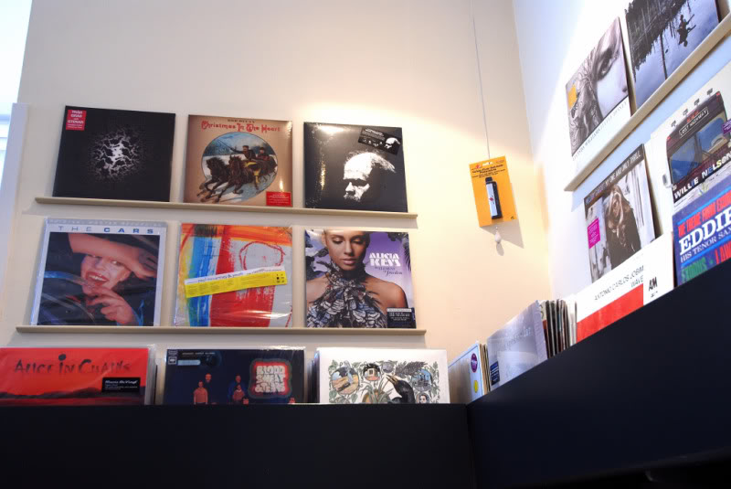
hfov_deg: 53.1
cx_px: 366
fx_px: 732
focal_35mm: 36
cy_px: 244
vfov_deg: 36.9
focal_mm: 24
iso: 200
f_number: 5.6
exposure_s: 1/1.3
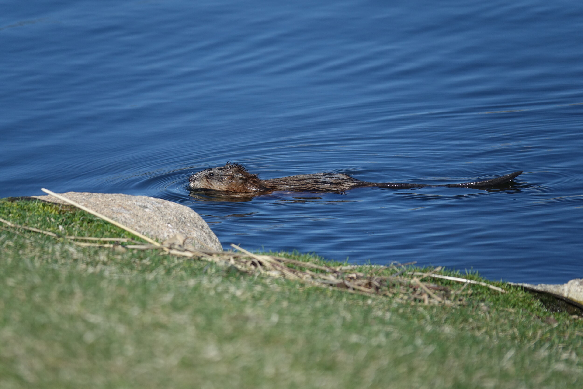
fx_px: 8372
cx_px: 292
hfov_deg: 4.0
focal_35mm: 517
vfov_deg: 2.7
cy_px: 194
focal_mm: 189.74
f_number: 4
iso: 200
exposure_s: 1/1600
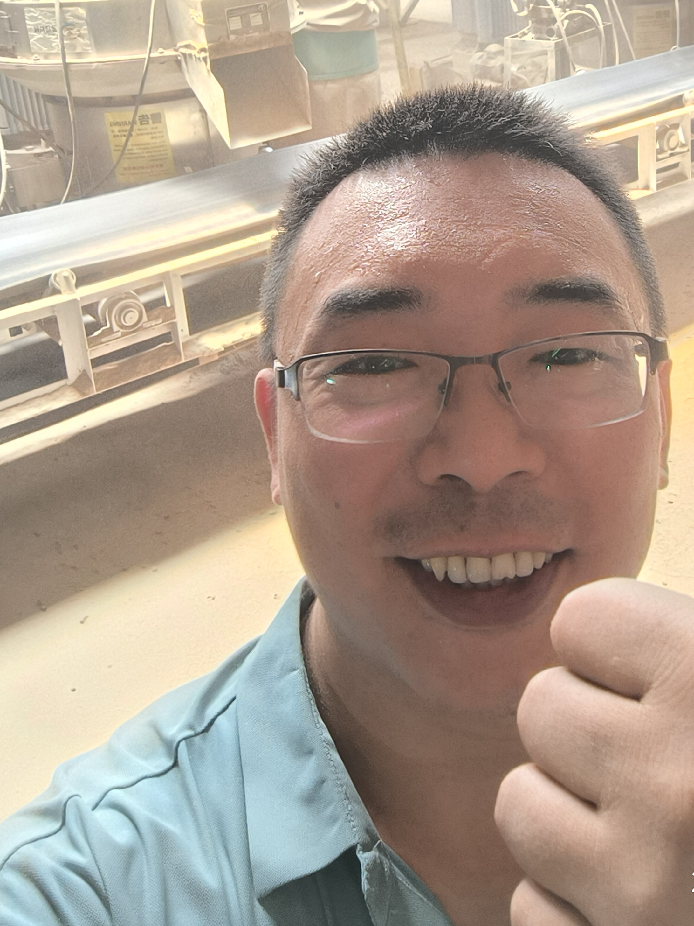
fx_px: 1016
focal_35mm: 38
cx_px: 457
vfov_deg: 46.8
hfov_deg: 37.4
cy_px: 207
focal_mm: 3.26
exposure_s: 1/50
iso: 200
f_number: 2.45
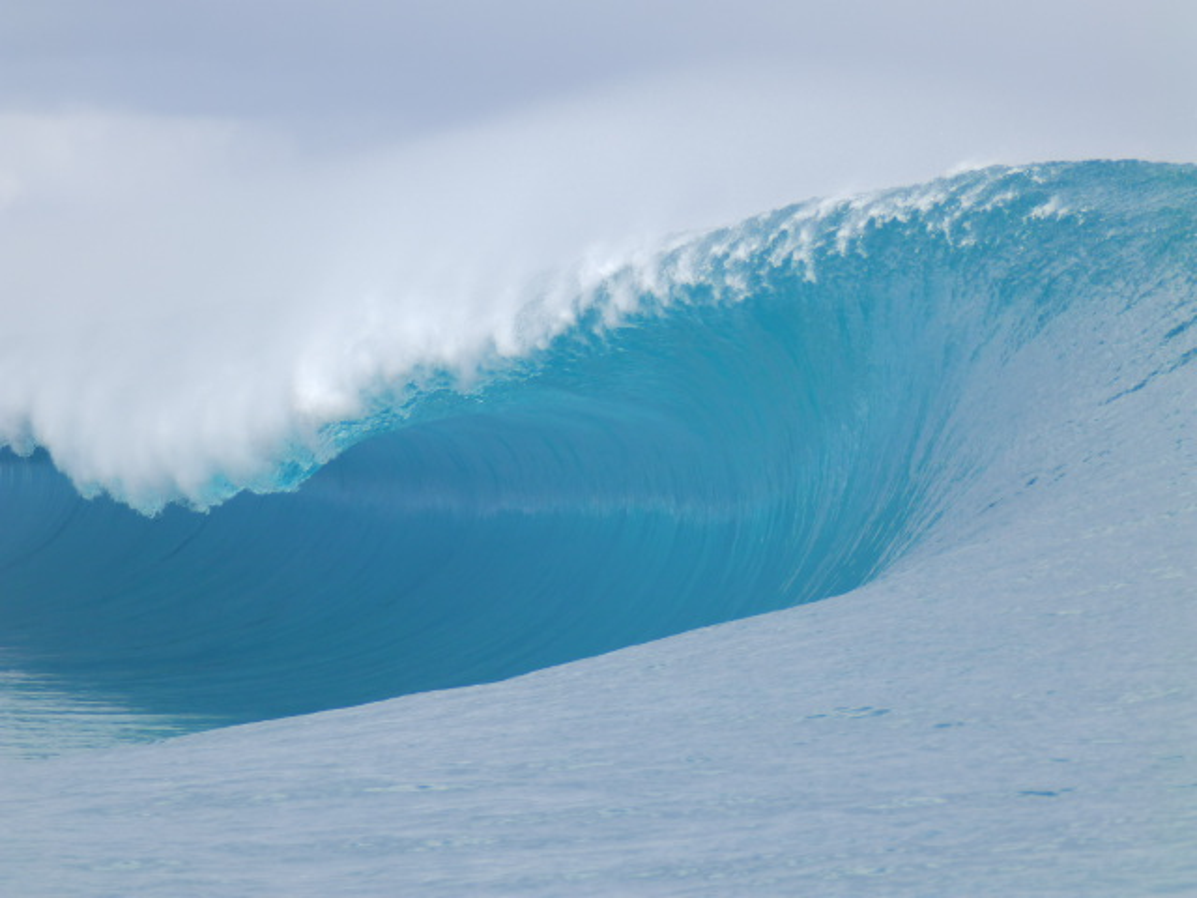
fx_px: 7365
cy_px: 449
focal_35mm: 213
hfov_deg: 9.3
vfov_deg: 7.0
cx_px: 598
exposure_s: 1/320
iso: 80
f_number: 5.6
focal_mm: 38.2
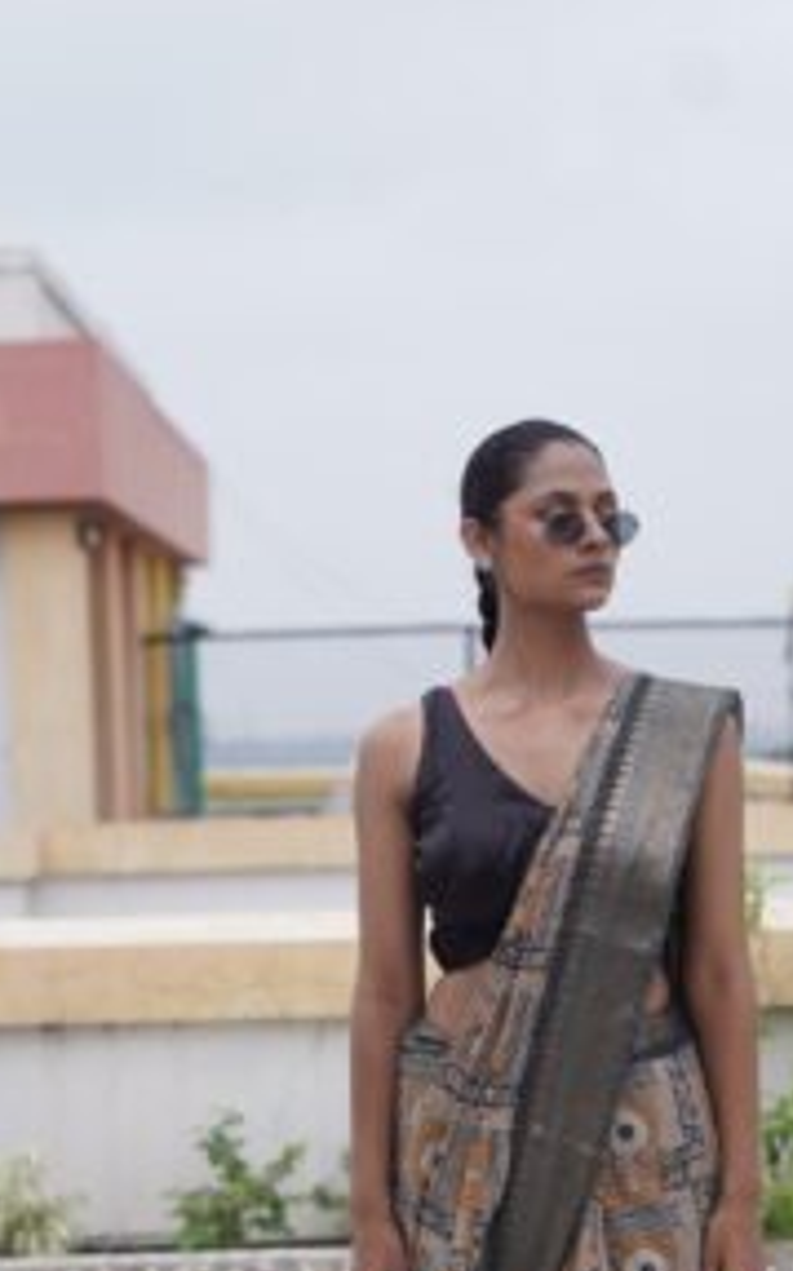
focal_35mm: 80
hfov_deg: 16.3
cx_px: 518
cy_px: 917
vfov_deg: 25.6
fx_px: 2770
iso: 100
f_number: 2.5
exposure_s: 1/800
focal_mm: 50
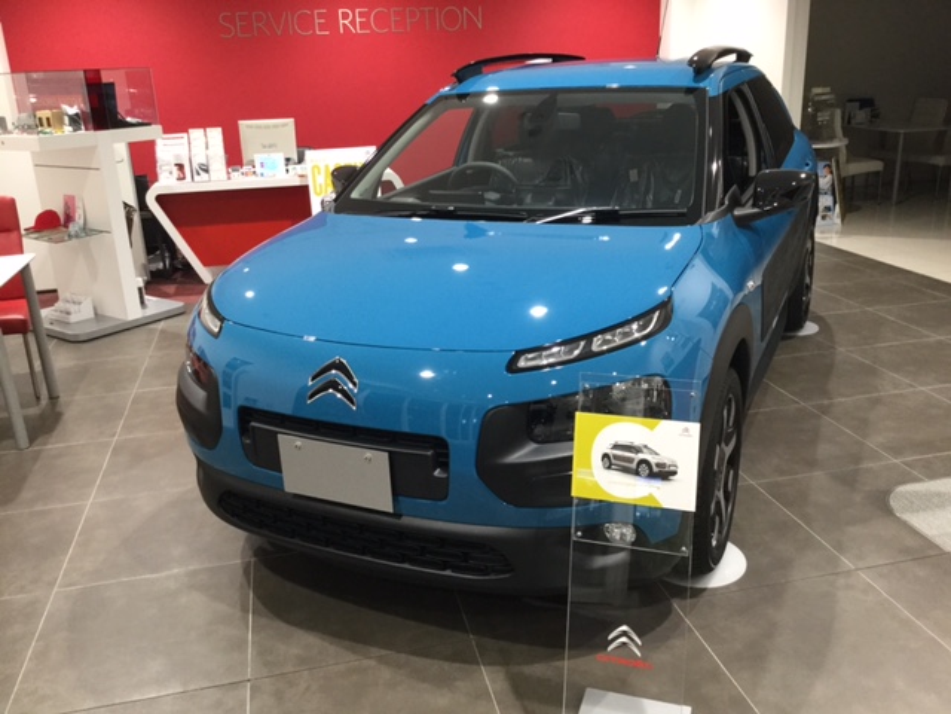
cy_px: 357
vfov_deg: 45.4
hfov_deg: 58.4
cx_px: 476
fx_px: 852
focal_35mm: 31
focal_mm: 3.3
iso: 100
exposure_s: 1/30
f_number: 2.4
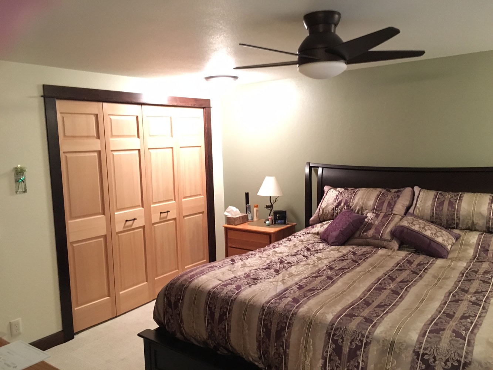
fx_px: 413
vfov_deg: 48.2
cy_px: 185
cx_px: 246
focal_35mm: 29
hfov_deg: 61.7
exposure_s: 1/15
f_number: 2.2
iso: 400
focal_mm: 4.15
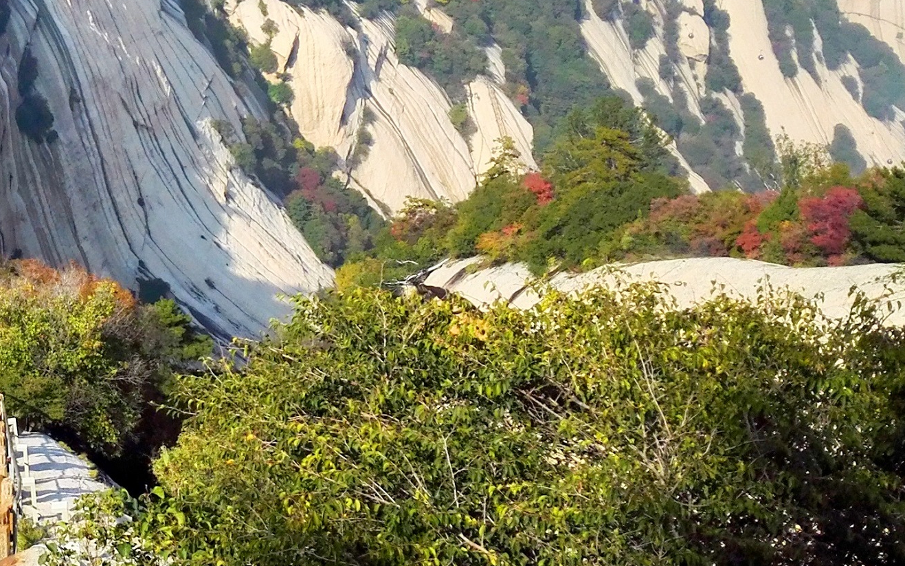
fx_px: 1726
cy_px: 26
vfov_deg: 18.2
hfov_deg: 27.0
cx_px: -84
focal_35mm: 70
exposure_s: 1/2681
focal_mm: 3.8
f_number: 2
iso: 80
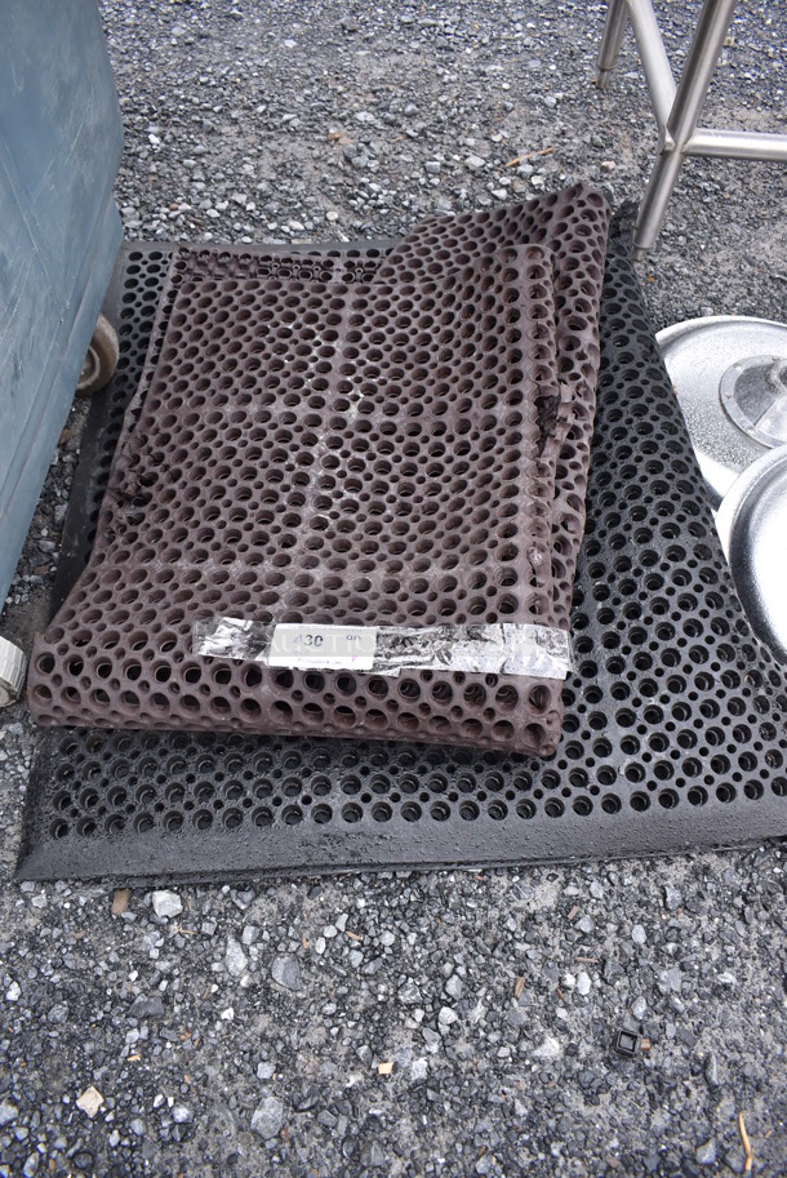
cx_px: 394
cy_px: 589
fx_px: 884
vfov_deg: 67.3
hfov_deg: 48.0
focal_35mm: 27
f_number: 5.6
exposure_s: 1/125
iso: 220
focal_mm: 18
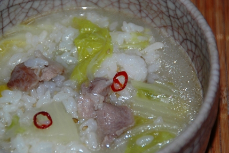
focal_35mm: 313
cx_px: 110
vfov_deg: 4.4
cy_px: 78
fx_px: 1991
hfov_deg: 6.6
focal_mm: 200
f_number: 6.3
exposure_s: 1/60
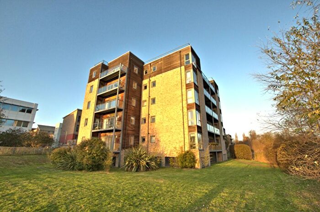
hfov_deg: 100.5
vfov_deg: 77.1
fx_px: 133
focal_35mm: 15
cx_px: 160
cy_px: 106
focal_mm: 10
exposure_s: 1/100
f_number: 9
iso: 400
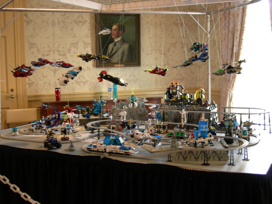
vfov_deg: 32.9
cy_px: 102
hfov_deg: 42.9
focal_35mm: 44
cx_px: 136
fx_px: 346
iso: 64
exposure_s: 1/6.8
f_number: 2.9
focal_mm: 9.1
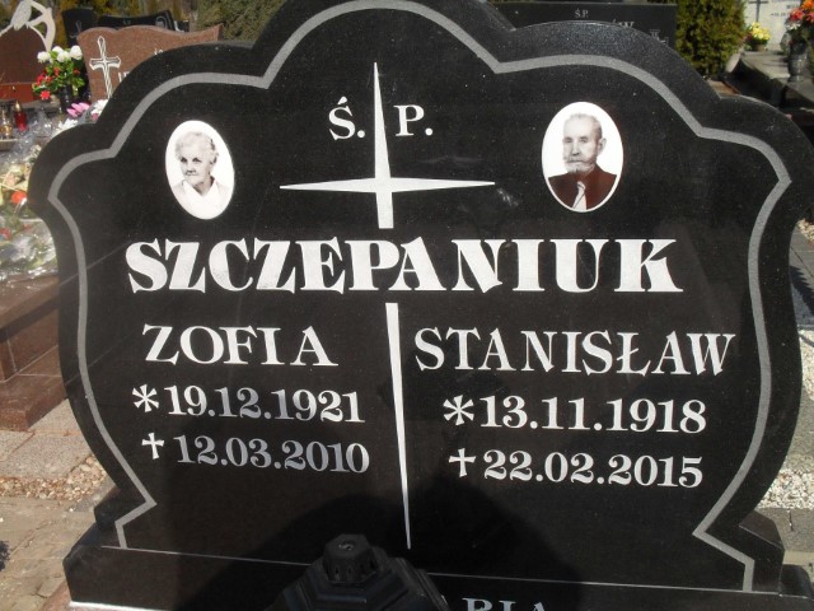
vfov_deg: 40.7
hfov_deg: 52.6
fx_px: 823
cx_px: 407
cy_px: 306
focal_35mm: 35
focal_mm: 6.3
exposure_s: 1/750
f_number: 8.4
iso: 200
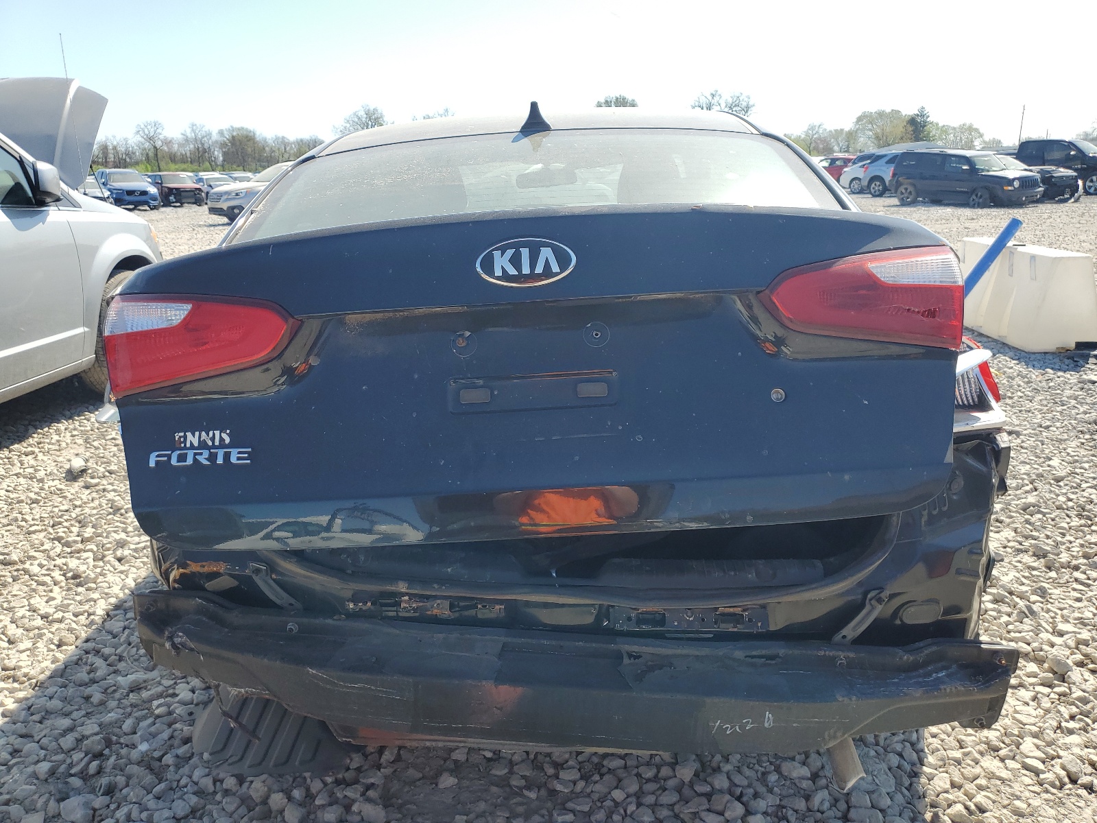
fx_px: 824
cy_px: 412
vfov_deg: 53.1
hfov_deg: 67.3
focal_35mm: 26
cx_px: 548
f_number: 1.5
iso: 50
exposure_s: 1/2000
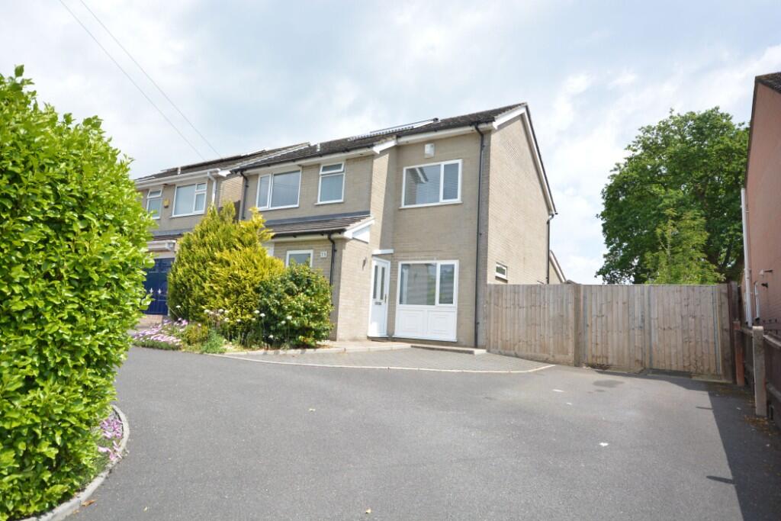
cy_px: 260
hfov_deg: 81.2
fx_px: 456
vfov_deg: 59.5
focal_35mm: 21
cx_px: 390
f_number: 8
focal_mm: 14
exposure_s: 1/640
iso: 400
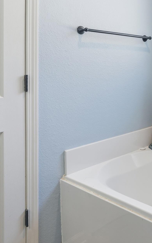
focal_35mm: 39
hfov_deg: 28.7
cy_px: 71
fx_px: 259
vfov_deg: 49.0
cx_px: 180
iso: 250
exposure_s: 1/100
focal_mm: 16
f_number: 9
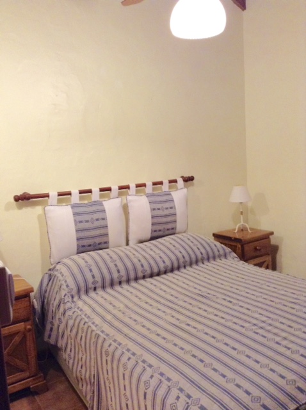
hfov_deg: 42.8
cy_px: 205
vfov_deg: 55.4
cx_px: 153
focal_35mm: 33
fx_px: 390
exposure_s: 1/24
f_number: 2.4
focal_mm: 3.3
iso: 160
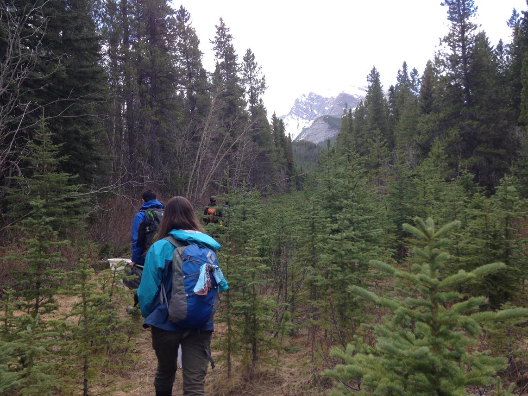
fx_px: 503
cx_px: 264
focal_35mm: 33
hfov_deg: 55.4
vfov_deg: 42.9
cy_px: 198
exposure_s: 1/387
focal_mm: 4.12
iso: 50
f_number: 2.4
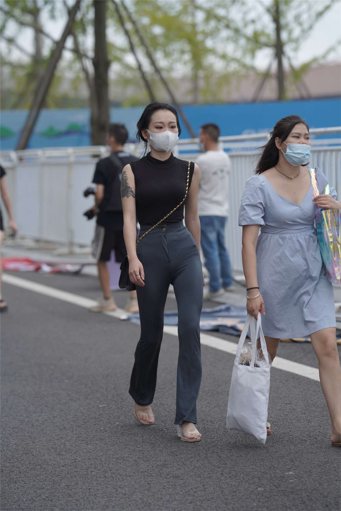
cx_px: 170
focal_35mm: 135
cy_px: 256
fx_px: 1918
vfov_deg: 15.2
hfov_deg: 10.2
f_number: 3.2
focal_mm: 135
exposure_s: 1/400
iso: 400
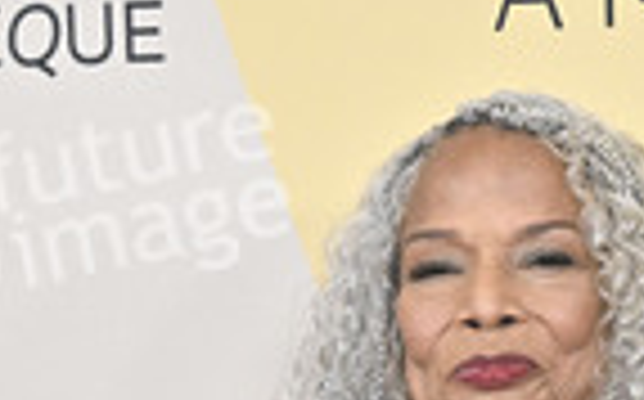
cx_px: 549
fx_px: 4155
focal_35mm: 237
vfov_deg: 5.4
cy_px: 885
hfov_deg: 8.8
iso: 2000
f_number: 5.6
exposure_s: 1/320
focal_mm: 83
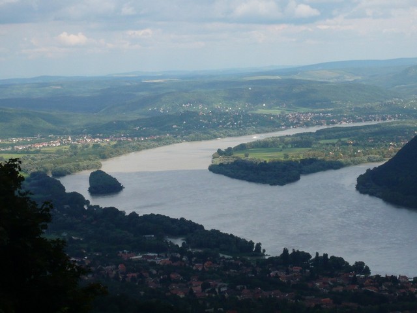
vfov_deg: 11.6
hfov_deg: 15.4
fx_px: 1542
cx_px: 208
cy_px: 156
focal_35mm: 128
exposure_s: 1/320
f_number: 5.6
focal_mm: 16.4
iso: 100
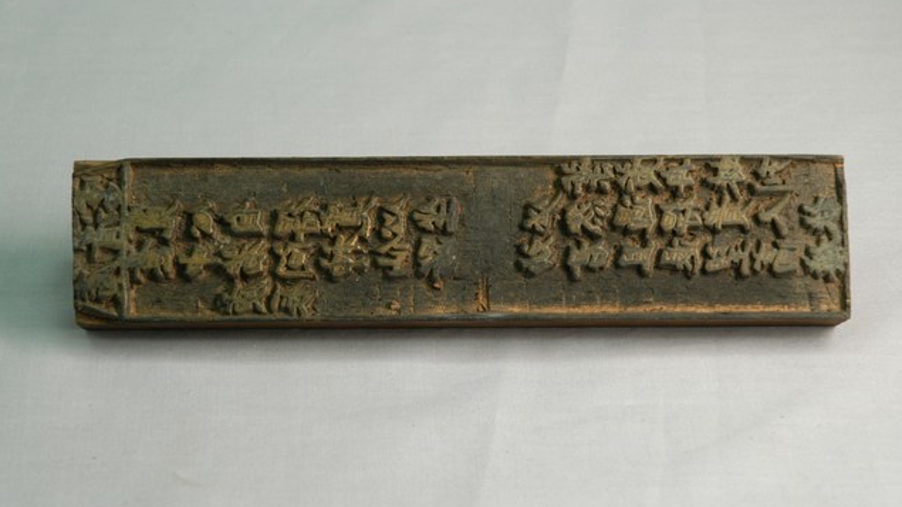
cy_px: 249
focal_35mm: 98
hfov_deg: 21.8
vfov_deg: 12.3
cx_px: 449
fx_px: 2344
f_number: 7.1
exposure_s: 1/20
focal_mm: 62
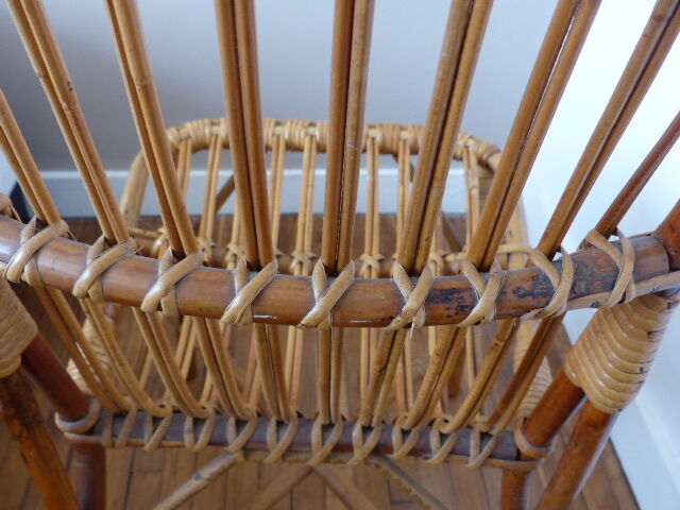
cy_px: 255
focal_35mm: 34
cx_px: 340
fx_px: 668
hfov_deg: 54.0
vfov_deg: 41.8
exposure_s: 1/60
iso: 200
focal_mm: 6
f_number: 2.8
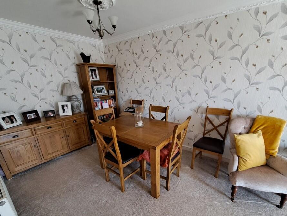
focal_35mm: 15
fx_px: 124
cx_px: 149
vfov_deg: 81.3
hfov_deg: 98.1
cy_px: 124
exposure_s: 1/50
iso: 160
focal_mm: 1.74
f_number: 2.2
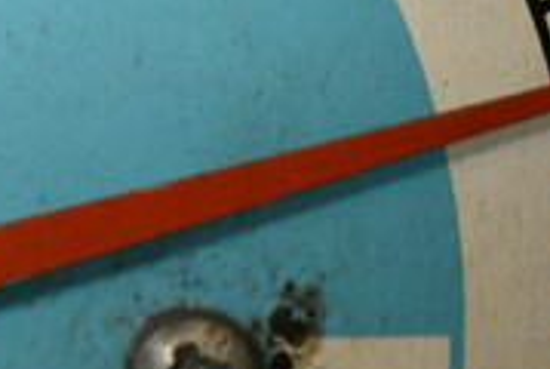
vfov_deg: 6.7
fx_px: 3122
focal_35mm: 204
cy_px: 9
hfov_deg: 9.6
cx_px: -384
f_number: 5
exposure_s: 1/100
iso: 6400
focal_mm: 40
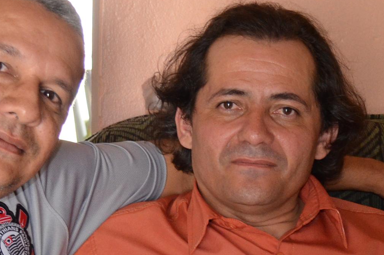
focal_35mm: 105
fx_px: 1118
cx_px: 221
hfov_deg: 19.5
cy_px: 252
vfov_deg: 12.8
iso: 1600
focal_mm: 24
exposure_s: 1/60
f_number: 4
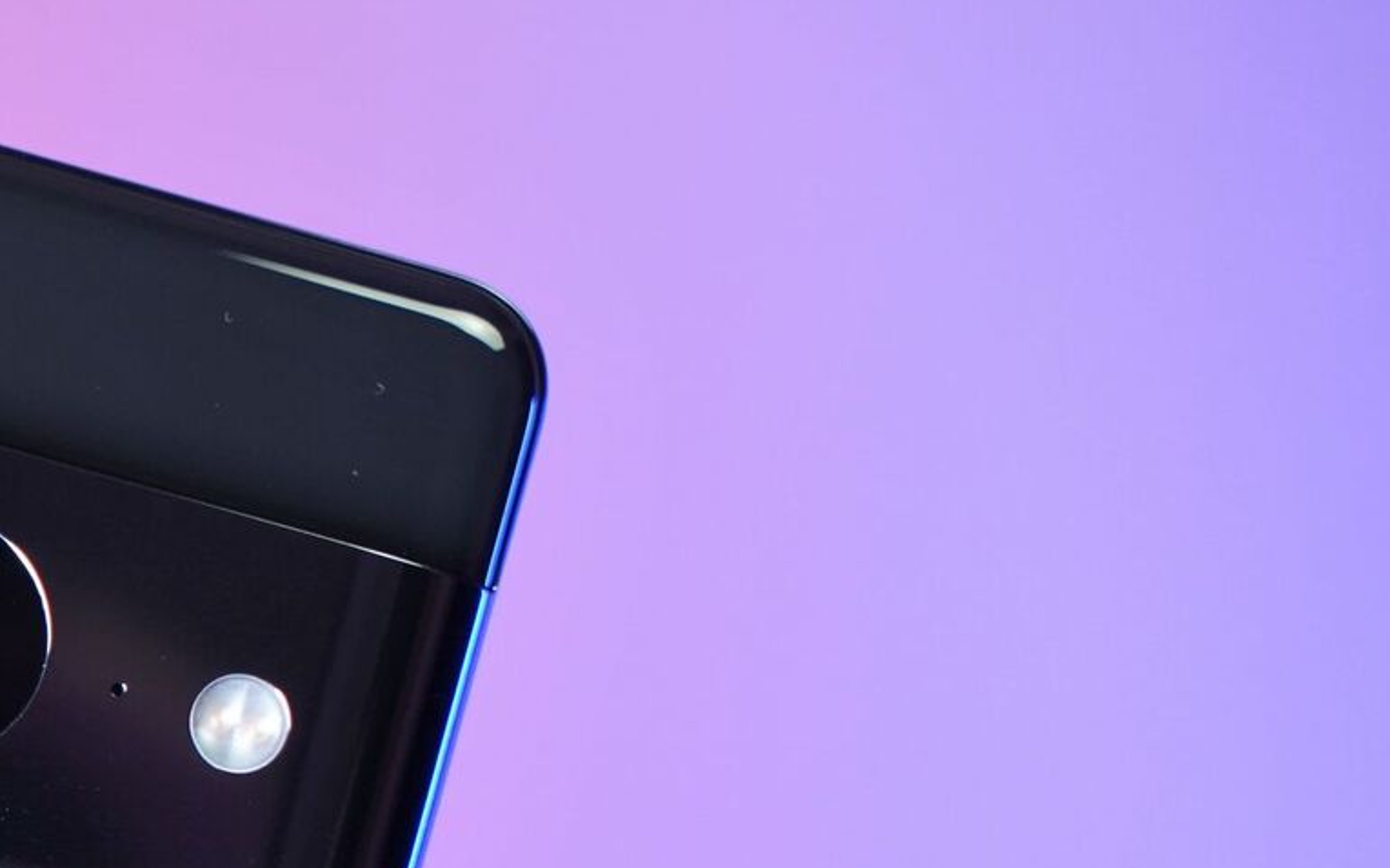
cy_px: 924
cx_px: -293
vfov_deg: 8.6
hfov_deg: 13.5
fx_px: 5720
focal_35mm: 151
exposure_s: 1/160
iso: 1600
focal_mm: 59
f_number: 5.6
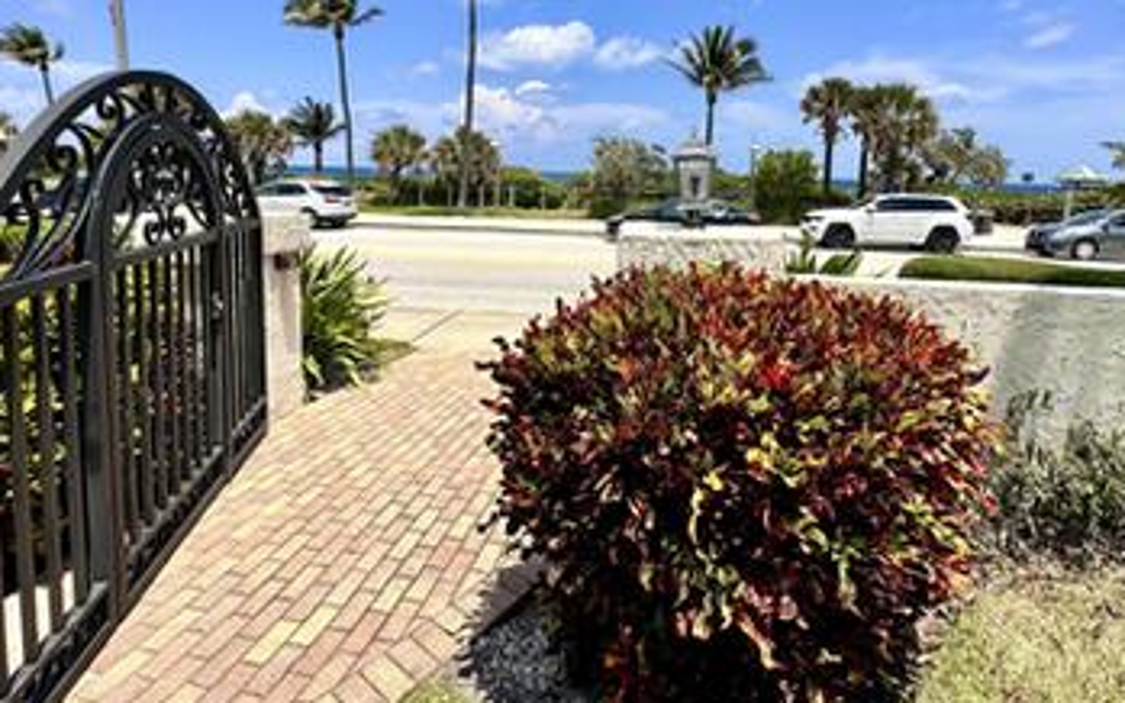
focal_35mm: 17
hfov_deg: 94.4
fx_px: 521
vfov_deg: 67.2
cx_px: 567
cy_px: 277
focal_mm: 2.22
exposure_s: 1/3125
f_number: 2.2
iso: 50
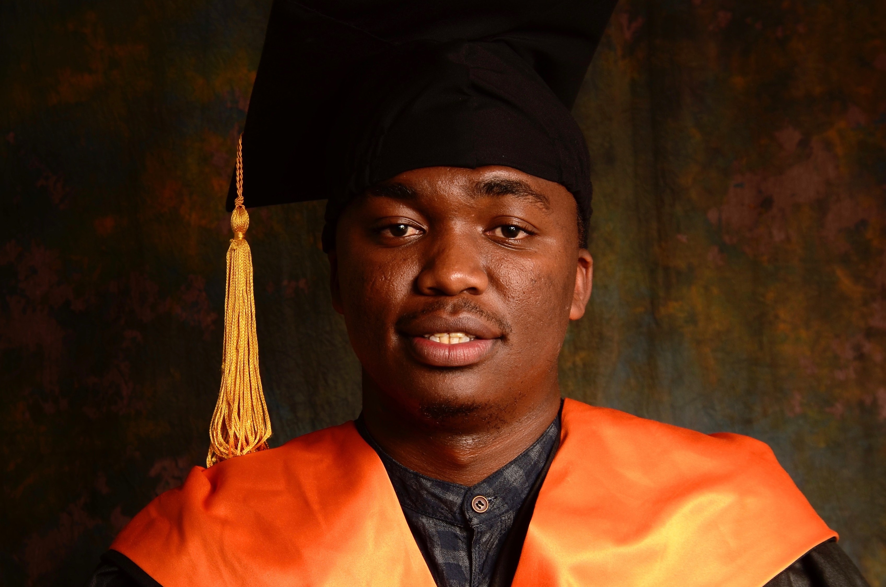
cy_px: 294
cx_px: 443
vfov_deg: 23.7
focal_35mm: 57
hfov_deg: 35.1
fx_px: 1400
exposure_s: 1/100
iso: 100
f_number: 7.1
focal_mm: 38
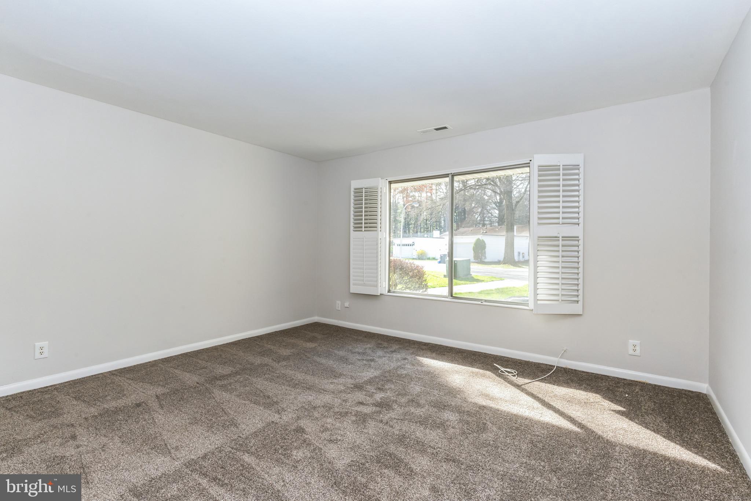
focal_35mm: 16
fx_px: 344
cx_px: 376
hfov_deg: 95.0
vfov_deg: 72.0
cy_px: 250
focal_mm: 16.5
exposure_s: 1/40
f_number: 14
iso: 500
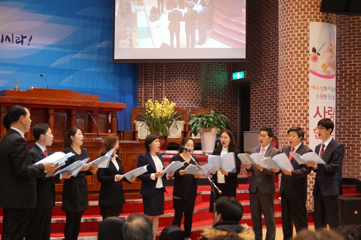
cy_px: 120
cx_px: 180
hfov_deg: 37.9
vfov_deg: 25.7
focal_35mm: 52
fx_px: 526
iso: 1600
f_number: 5
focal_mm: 35
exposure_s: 1/60
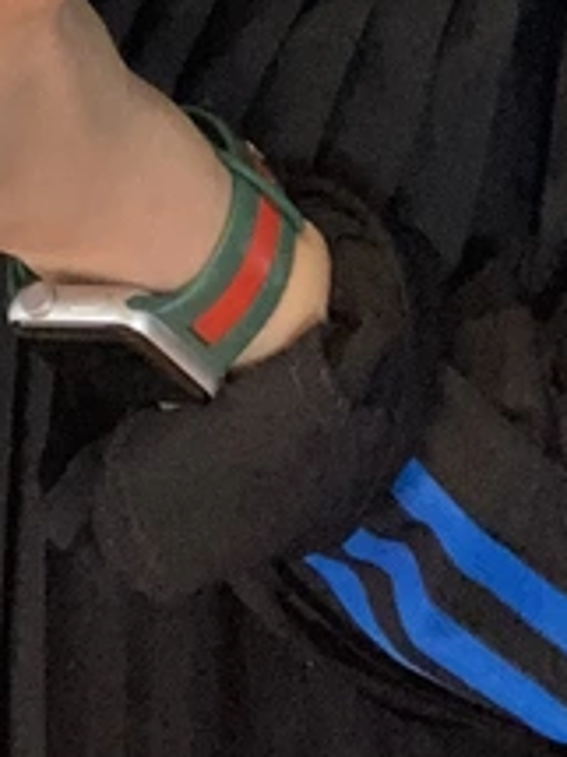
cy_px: -634
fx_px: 2864
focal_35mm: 131
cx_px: -28
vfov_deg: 13.4
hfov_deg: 11.2
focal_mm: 2.87
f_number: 2.2
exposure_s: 1/50
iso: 200
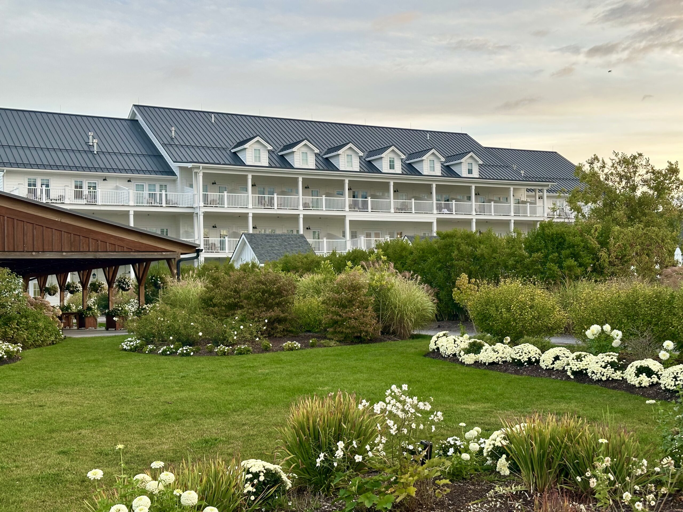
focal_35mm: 48
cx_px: 342
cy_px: 256
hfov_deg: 39.7
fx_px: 947
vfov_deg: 30.3
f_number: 1.78
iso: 64
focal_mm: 6.86
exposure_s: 1/196
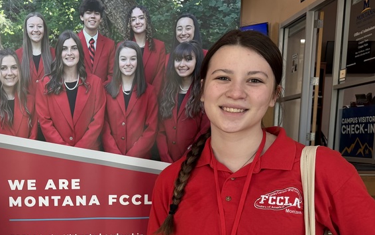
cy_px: 210
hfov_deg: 41.6
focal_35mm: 46
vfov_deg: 27.1
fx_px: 470
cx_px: 75
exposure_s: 1/120
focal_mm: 6.76
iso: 160
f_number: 1.78
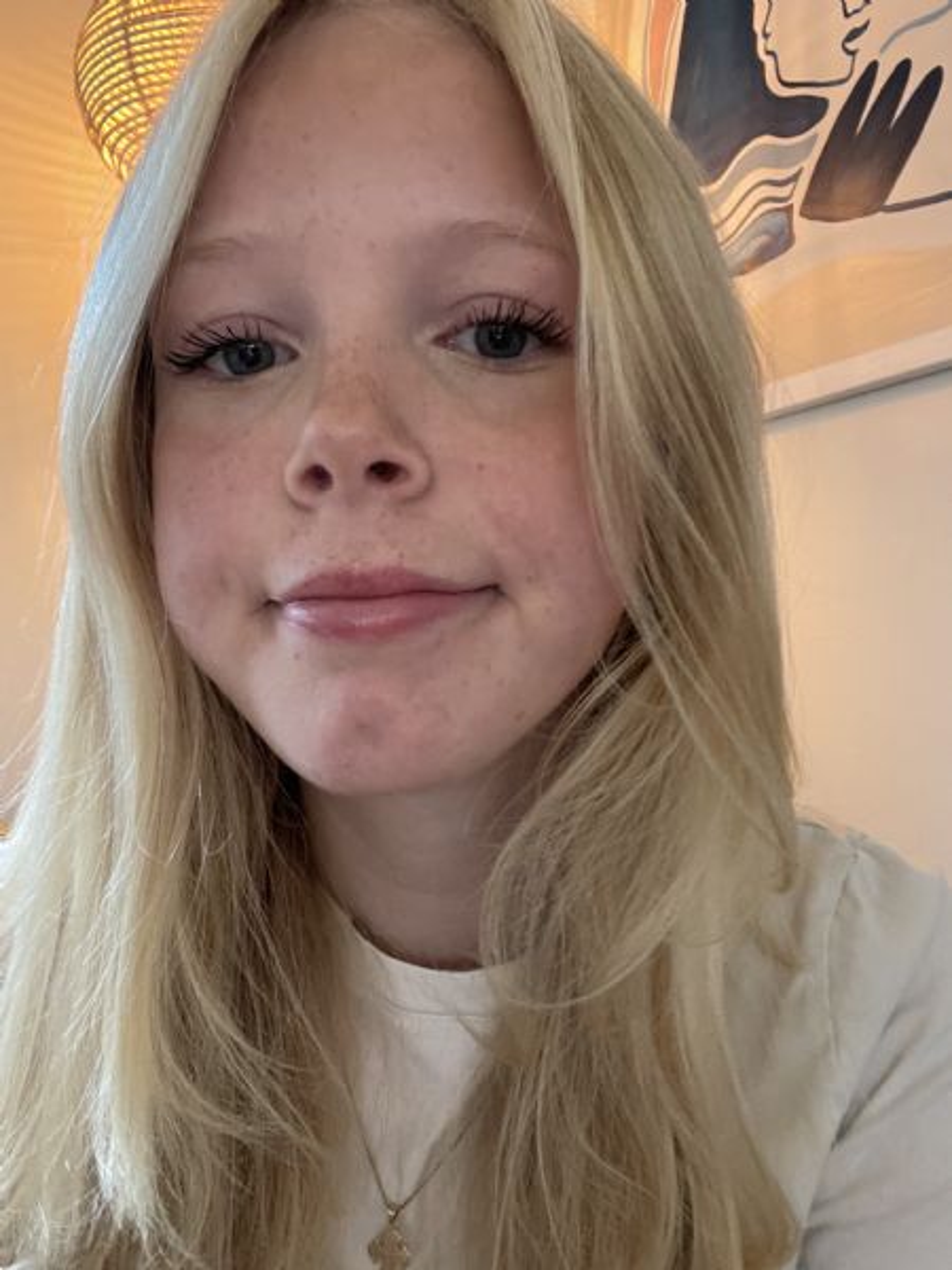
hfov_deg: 46.8
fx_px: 1100
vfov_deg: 60.0
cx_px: 476
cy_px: 635
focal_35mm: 30
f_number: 2.2
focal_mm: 2.71
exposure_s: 1/33
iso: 400
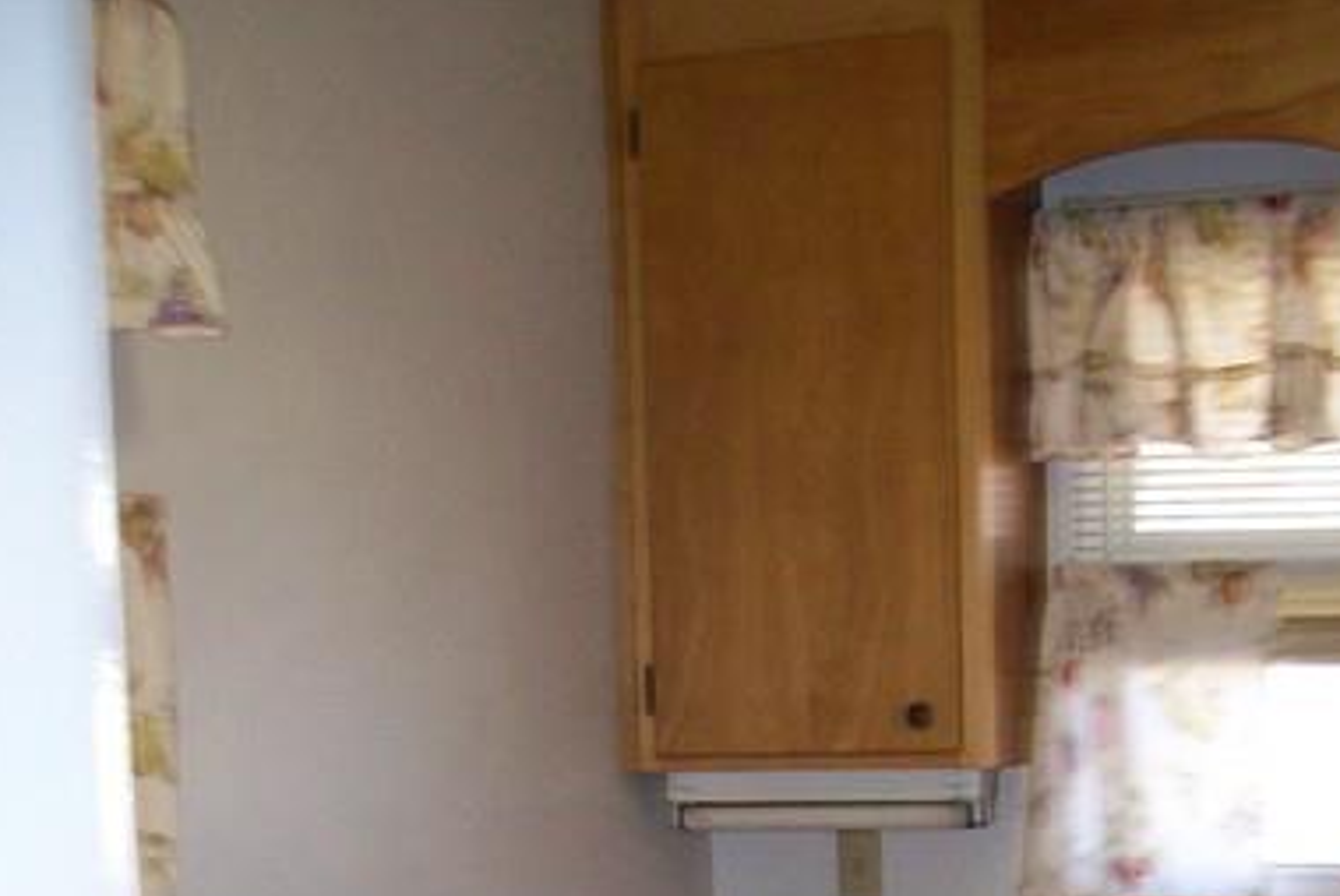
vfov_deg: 20.1
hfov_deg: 31.7
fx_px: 2347
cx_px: 825
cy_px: 1111
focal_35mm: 63
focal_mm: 6
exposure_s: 1/64
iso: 200
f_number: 2.7
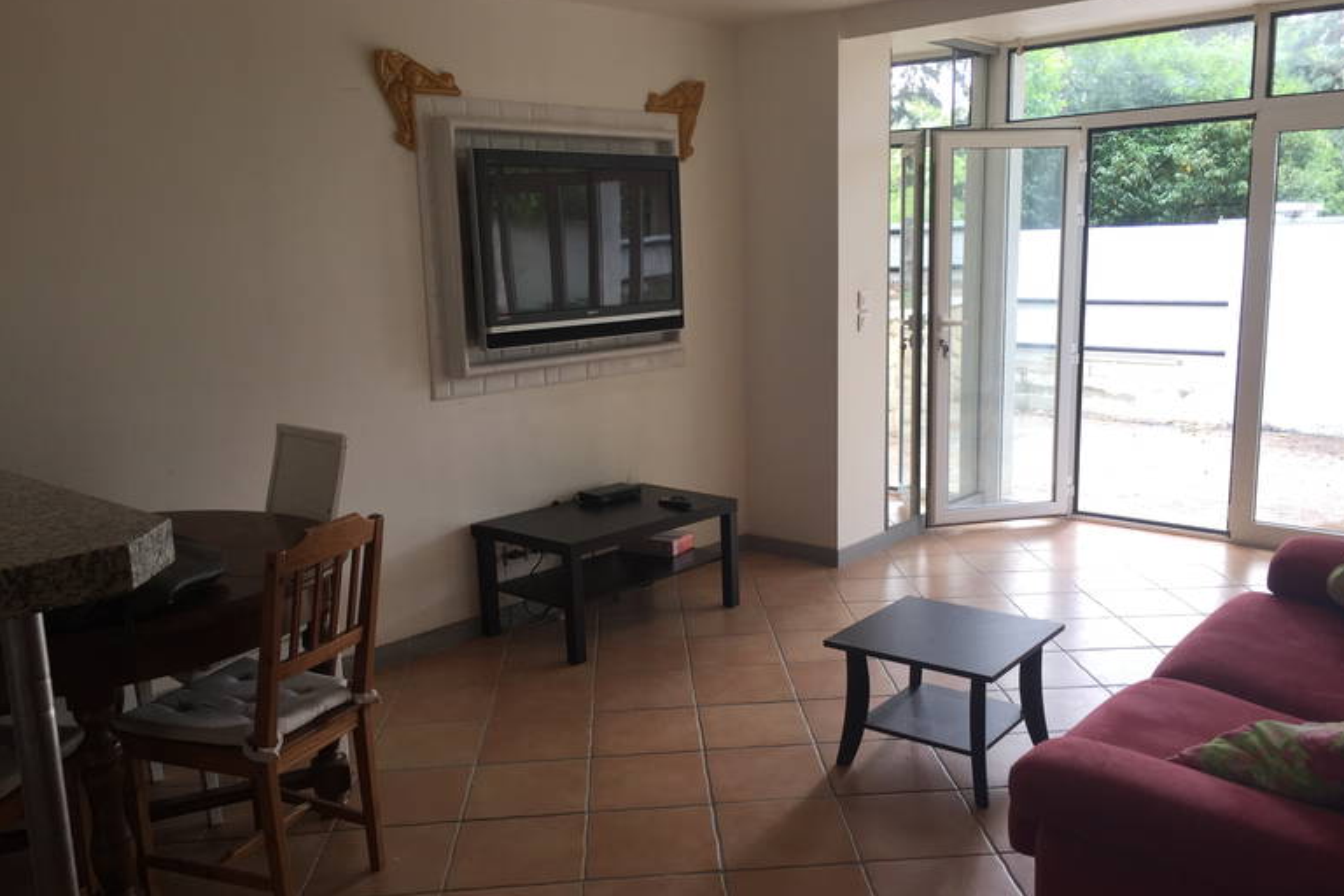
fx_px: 1157
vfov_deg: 42.3
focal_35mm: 31
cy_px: 466
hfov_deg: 60.3
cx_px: 688
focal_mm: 4.15
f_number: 2.2
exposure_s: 1/60
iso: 32
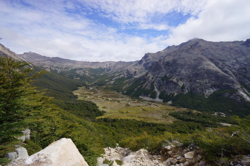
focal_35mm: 24
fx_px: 167
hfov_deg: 73.7
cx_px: 125
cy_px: 83
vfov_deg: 53.1
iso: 100
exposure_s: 1/100
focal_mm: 16
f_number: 11
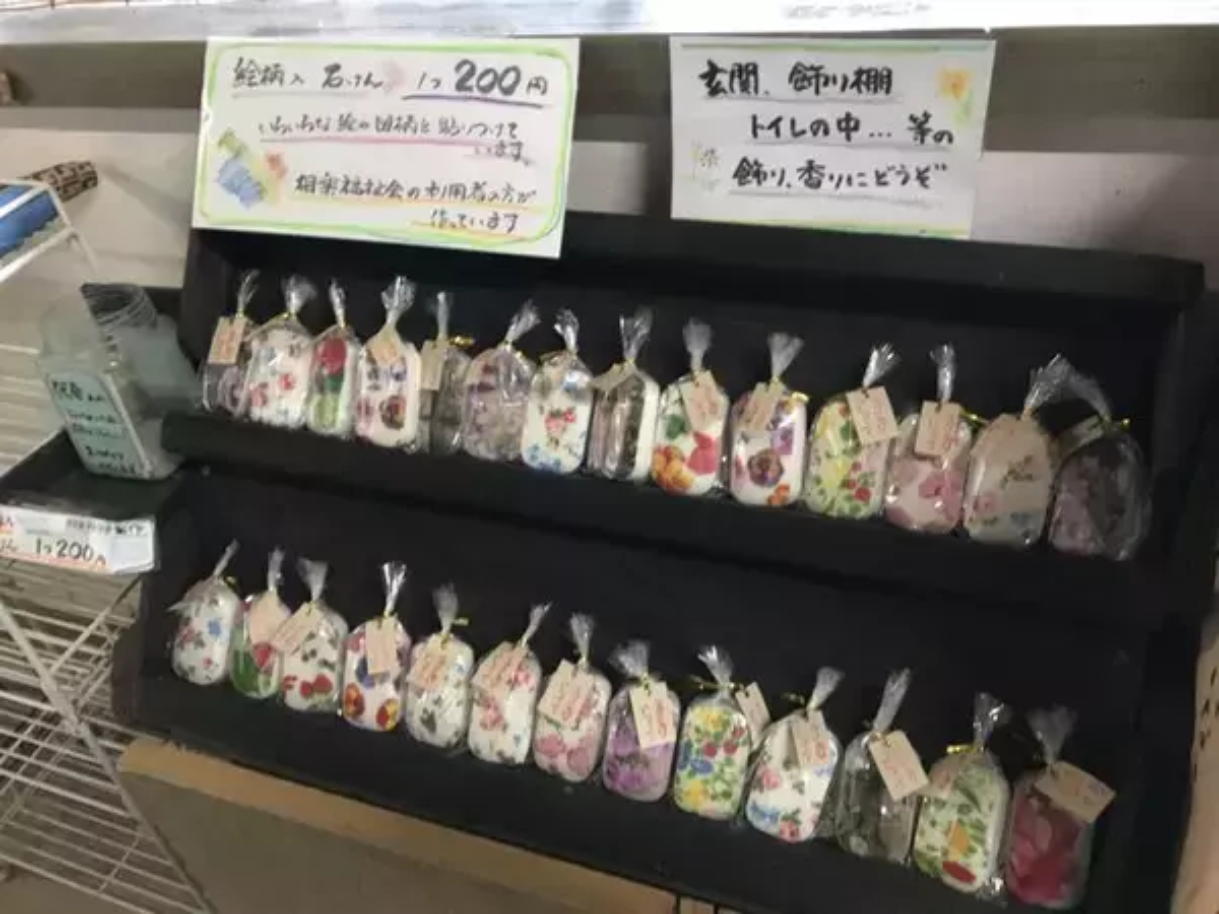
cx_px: 610
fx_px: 986
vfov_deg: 49.7
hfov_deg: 63.4
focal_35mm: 28
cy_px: 457
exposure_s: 1/15
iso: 250
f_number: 1.8
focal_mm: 3.99
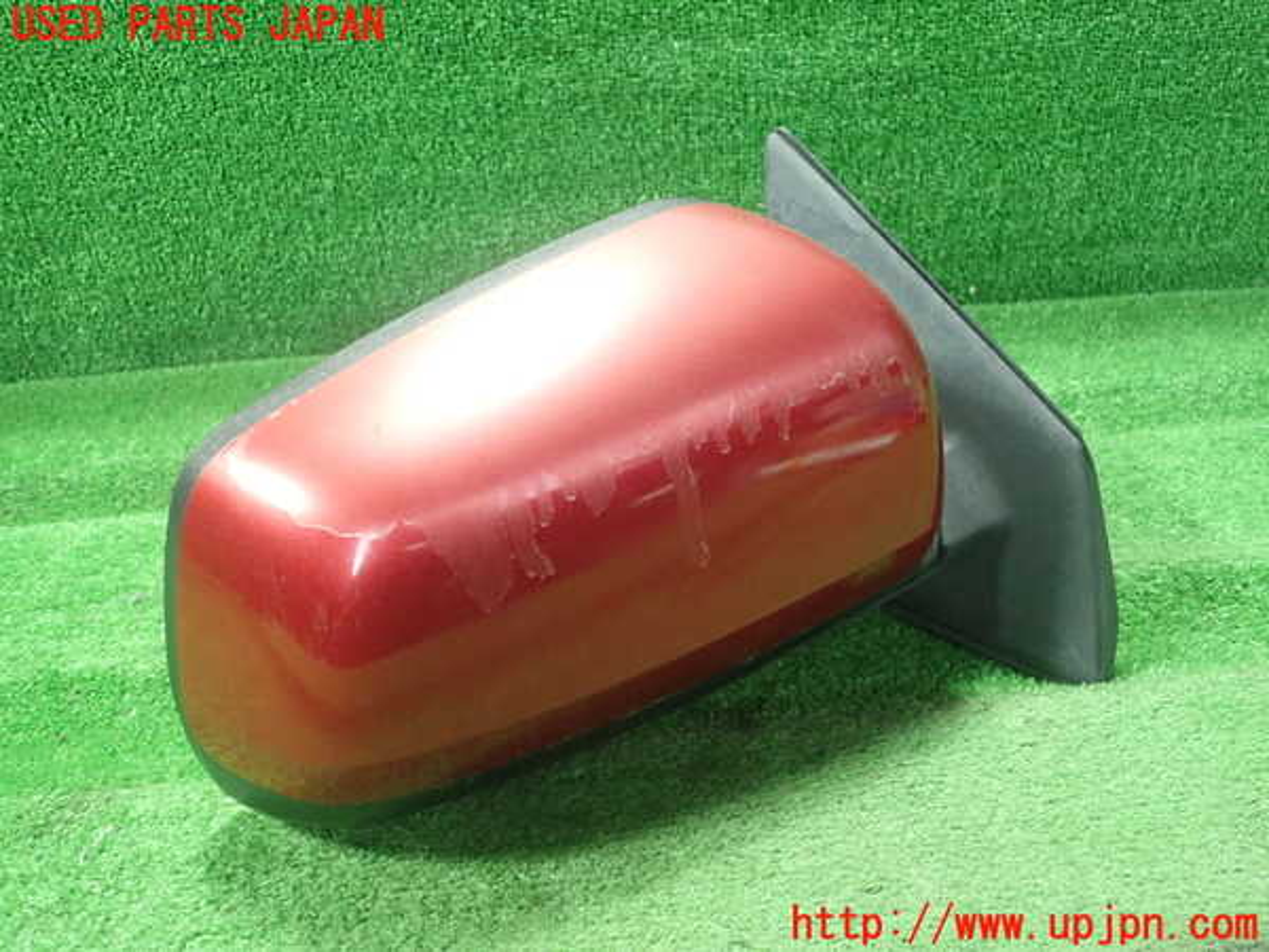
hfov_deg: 60.0
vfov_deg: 46.8
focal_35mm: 30
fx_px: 1100
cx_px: 634
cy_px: 476
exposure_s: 1/100
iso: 800
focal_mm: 5.5
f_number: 2.3
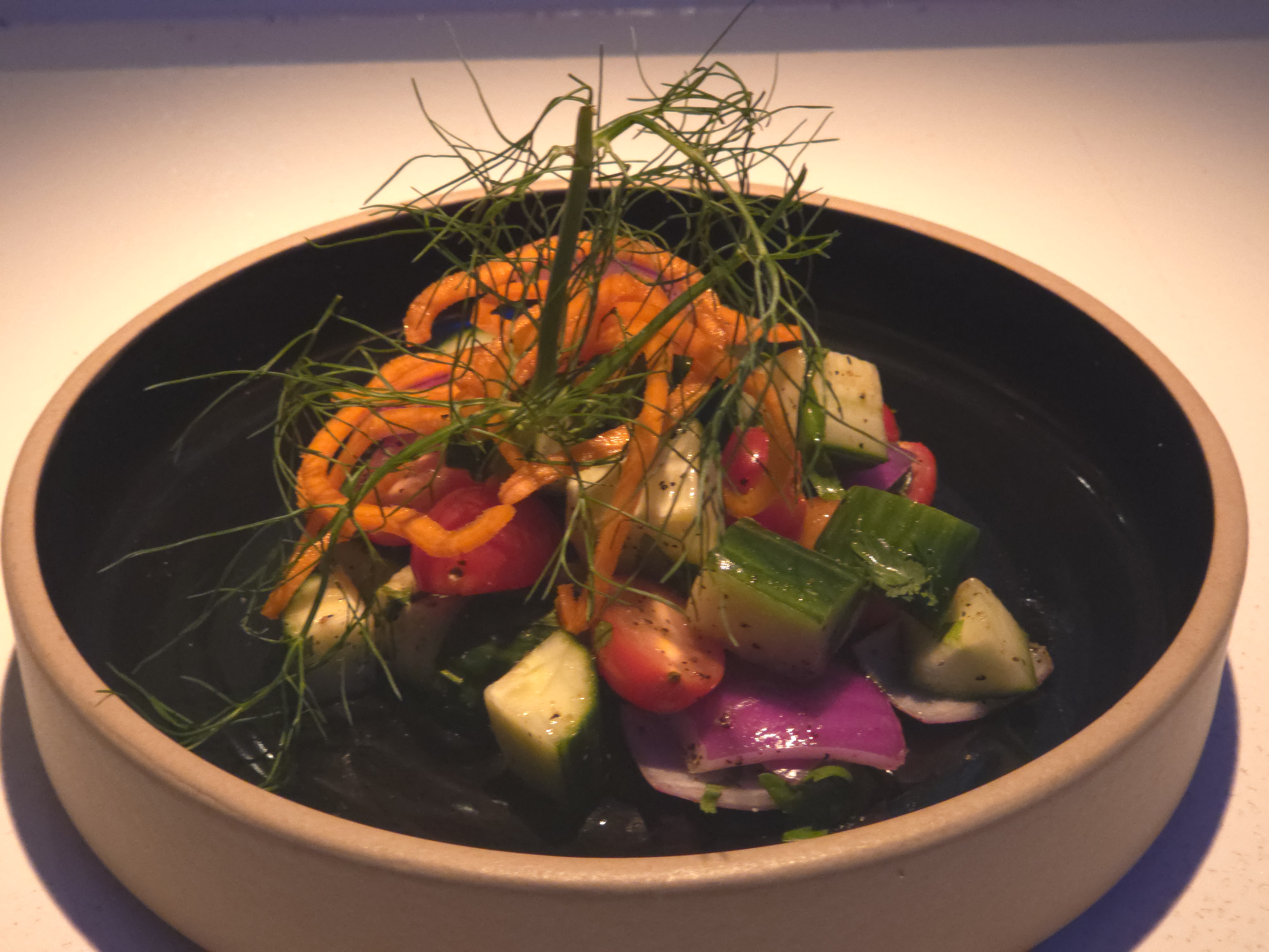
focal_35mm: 69
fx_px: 2529
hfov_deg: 28.2
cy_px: 476
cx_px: 634
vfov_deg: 21.3
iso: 320
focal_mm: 7
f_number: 2.4
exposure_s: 1/30
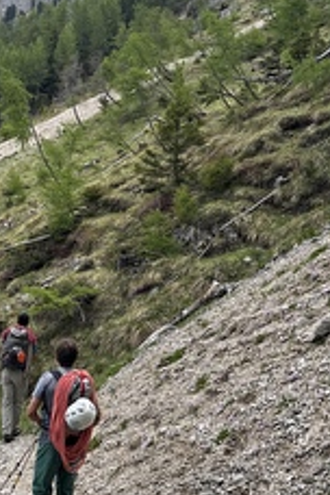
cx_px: 88
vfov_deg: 41.2
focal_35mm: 47
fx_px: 646
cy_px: 152
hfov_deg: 28.3
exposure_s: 1/2331
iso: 80
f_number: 1.78
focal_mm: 6.76
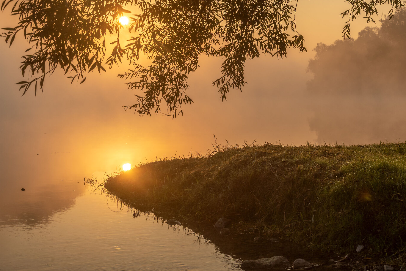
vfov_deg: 20.9
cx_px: 241
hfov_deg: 30.9
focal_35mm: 65
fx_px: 733
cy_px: 107
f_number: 9
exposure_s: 1/125
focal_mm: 34
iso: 100
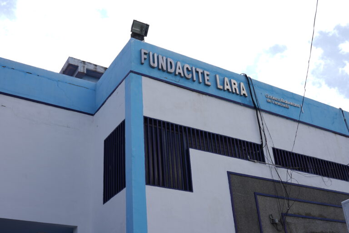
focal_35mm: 42
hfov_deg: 46.4
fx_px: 407
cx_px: 174
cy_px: 116
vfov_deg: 31.9
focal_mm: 28
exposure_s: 1/320
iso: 50
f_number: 5
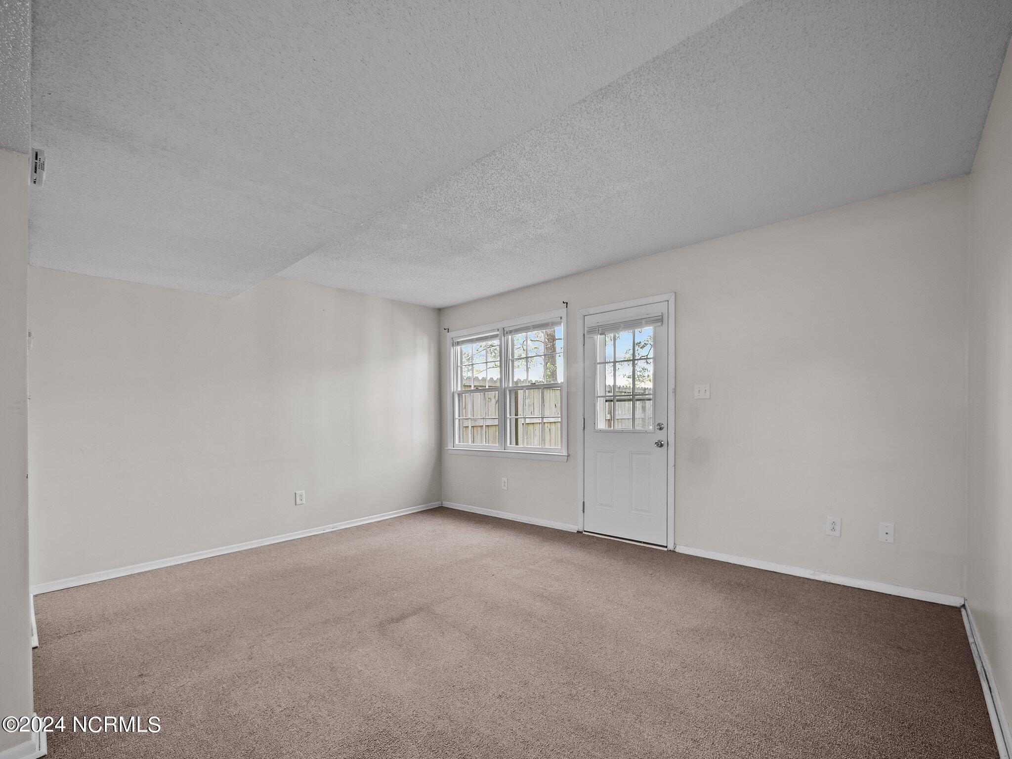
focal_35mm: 14
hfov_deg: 102.1
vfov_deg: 85.7
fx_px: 409
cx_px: 506
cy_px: 380
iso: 200
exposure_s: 1/2.5
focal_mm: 7
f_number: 4
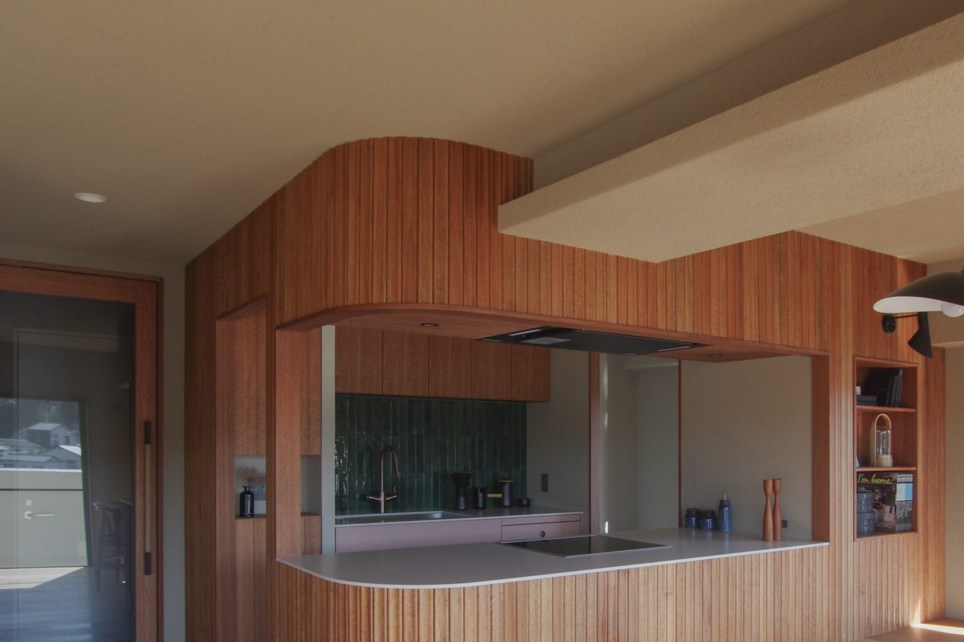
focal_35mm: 29
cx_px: 536
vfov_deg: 44.2
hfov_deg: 63.5
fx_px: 776
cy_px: 437
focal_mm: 12
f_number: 9
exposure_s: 1/60
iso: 400
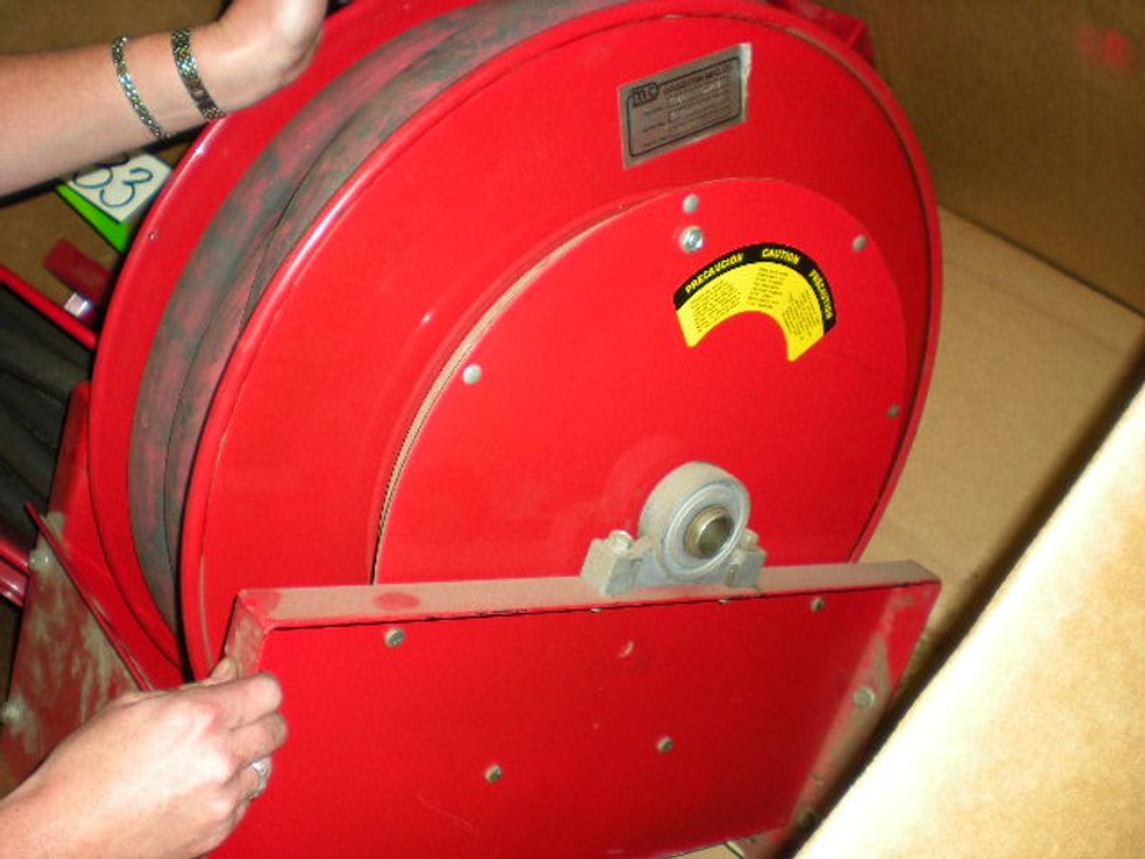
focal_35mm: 38
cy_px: 430
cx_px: 572
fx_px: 1257
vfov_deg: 37.7
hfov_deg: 49.0
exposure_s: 1/60
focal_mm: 6.3
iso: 117
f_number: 3.1
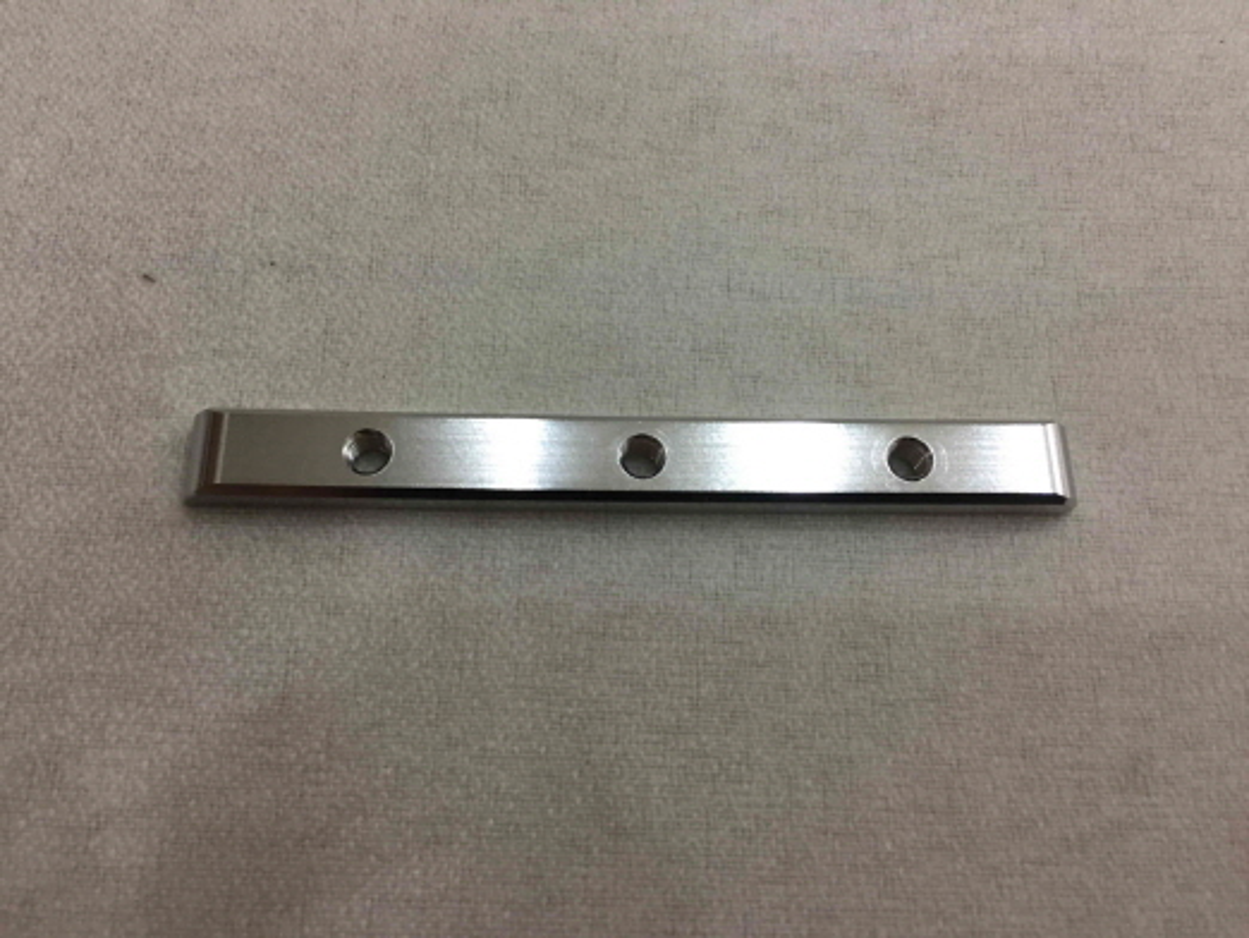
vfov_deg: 48.3
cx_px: 624
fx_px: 1047
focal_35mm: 29
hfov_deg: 61.6
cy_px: 469
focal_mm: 4.15
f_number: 2.2
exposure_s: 1/30
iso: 125
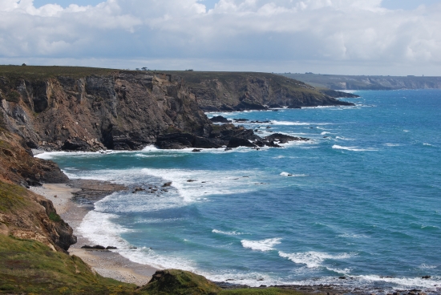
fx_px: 773
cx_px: 220
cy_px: 148
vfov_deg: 21.6
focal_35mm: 63
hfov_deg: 31.9
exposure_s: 1/200
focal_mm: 42
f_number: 10
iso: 200
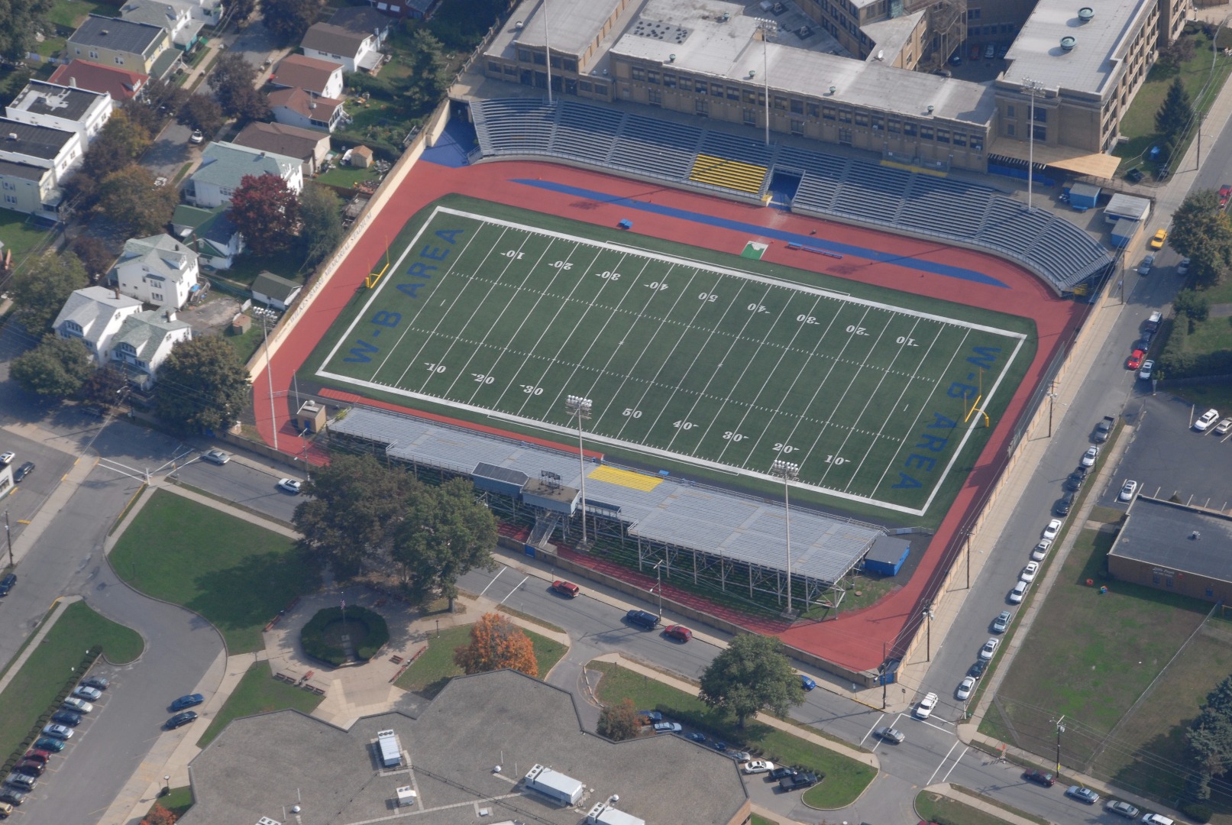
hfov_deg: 13.0
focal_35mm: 158
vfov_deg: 8.7
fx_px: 5397
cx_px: 616
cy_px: 412
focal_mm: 105
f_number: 10
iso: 320
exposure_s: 1/350
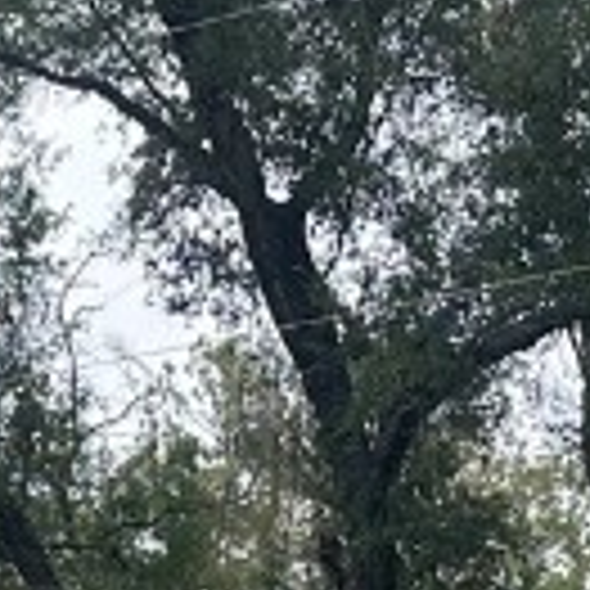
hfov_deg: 10.5
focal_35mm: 166
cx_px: 77
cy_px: 1031
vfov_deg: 10.0
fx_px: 3201
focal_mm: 6.86
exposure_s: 1/160
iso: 80
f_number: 1.78
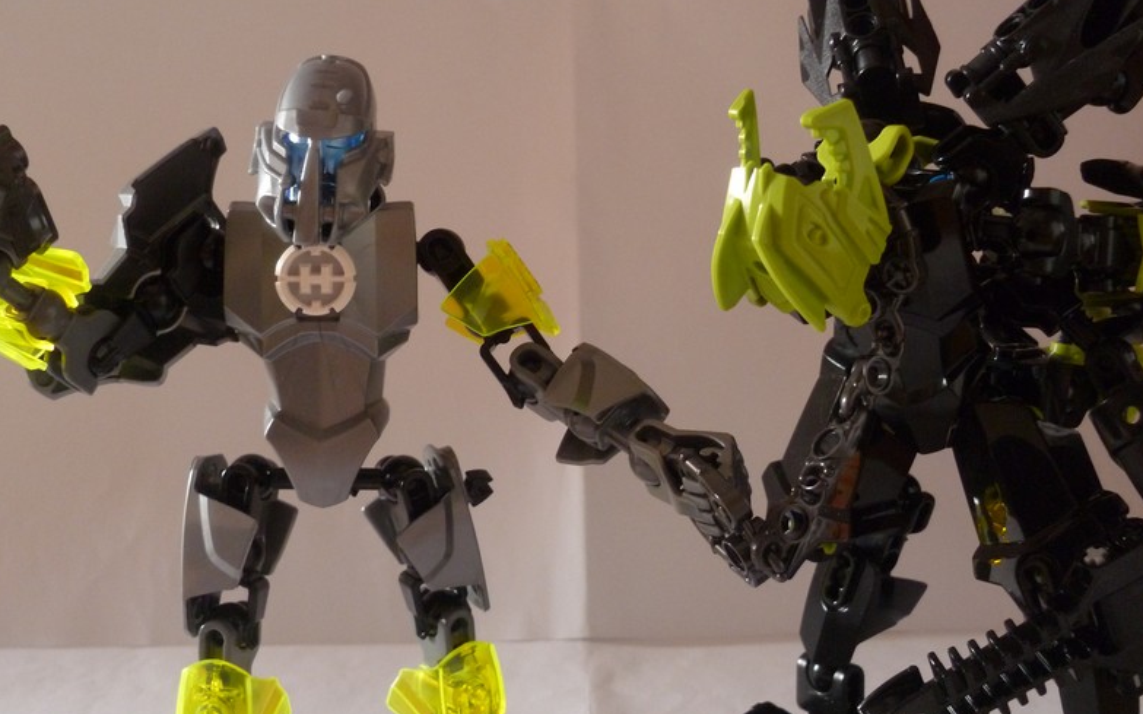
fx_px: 1619
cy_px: 285
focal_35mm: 52
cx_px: 580
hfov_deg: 38.9
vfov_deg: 24.8
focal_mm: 8.6
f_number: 3.5
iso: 400
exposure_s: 1/2.5
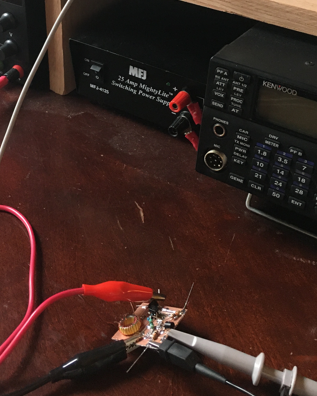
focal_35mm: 52
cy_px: 56
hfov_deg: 29.1
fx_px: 610
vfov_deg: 34.4
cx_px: 130
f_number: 2.2
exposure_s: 1/24
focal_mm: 4.15
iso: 200
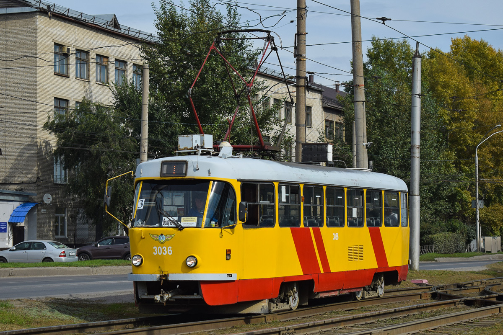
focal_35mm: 82
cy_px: 168
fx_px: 1153
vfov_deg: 16.6
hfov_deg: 24.6
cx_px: 252
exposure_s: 1/800
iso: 100
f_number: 5.6
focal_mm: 55
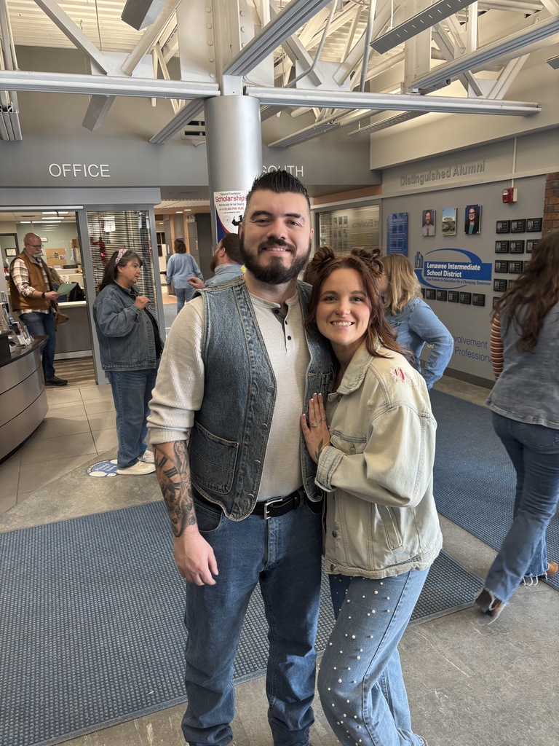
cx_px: 280
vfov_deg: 67.3
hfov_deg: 53.1
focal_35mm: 26
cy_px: 373
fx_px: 560
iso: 100
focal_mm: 5.96
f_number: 1.6
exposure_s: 1/60
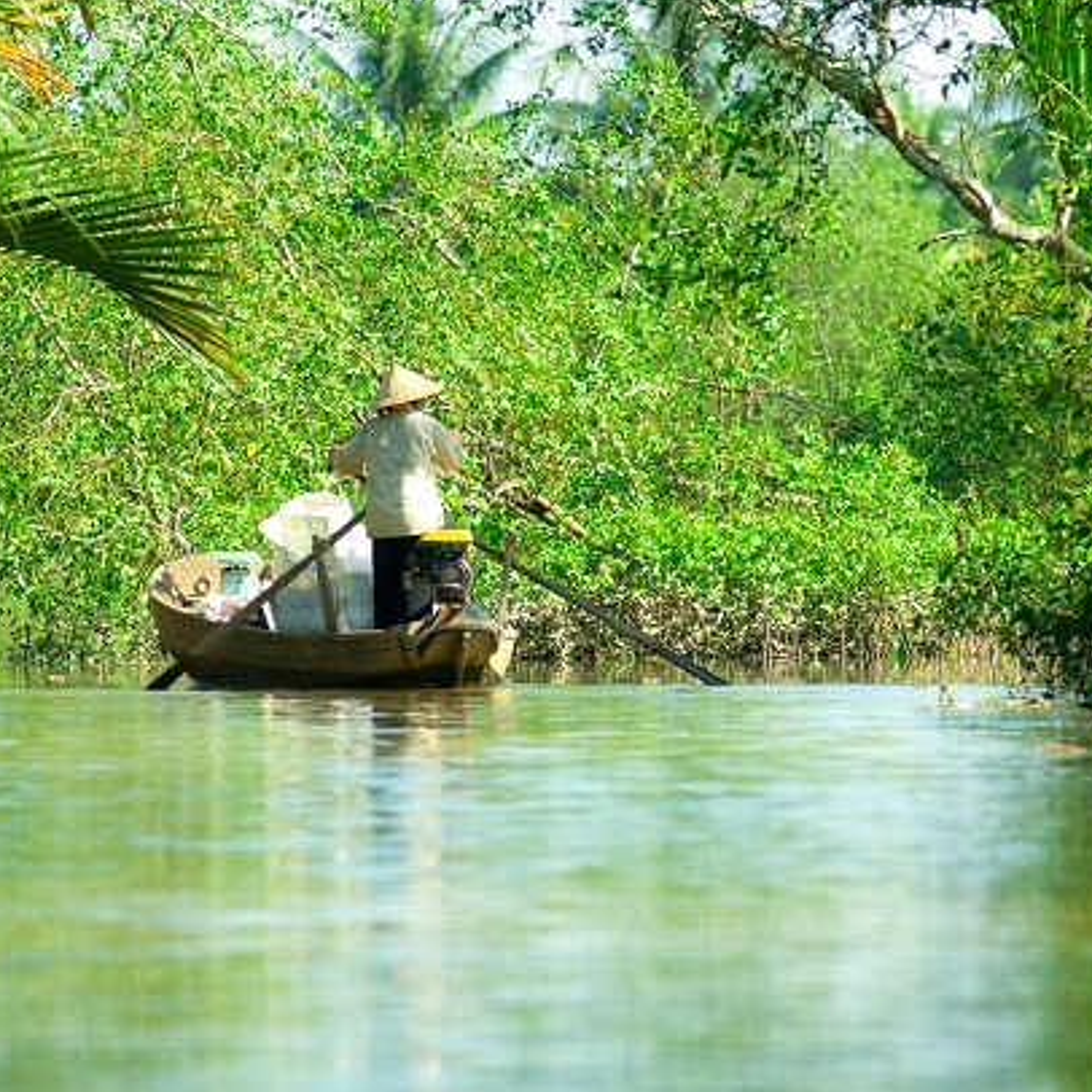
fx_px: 18666
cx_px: 356
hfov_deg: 3.4
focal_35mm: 523
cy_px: 364
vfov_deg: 3.4
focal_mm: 200
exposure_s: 1/1500
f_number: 4
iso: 320
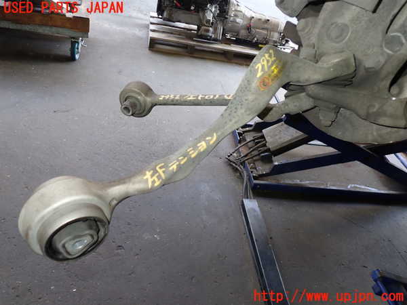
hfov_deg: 60.0
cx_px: 204
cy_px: 152
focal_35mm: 30
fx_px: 353
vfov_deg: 46.8
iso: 200
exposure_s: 1/60
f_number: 2.3
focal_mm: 5.4
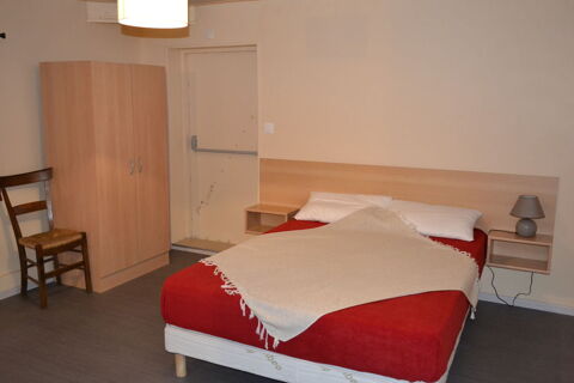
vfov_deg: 40.0
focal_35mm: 33
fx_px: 526
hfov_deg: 57.2
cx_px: 287
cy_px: 192
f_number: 3.8
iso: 3200
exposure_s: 1/60
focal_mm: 22
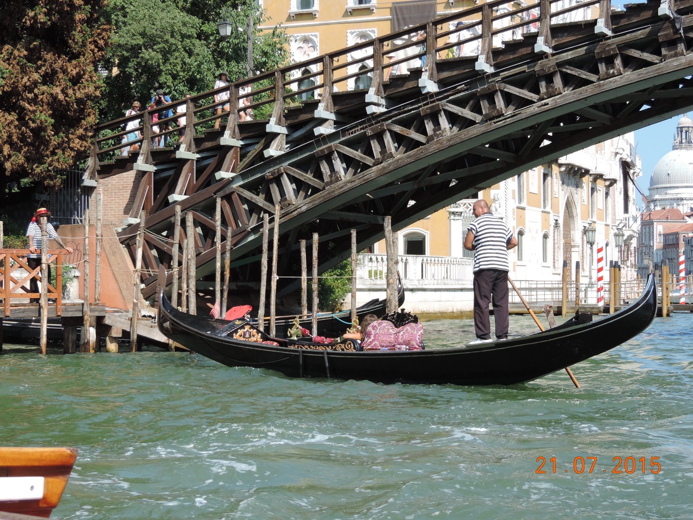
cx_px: 346
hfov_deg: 27.8
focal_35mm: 70
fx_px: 1401
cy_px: 260
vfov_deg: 21.0
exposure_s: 1/400
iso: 80
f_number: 3.9
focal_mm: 12.4
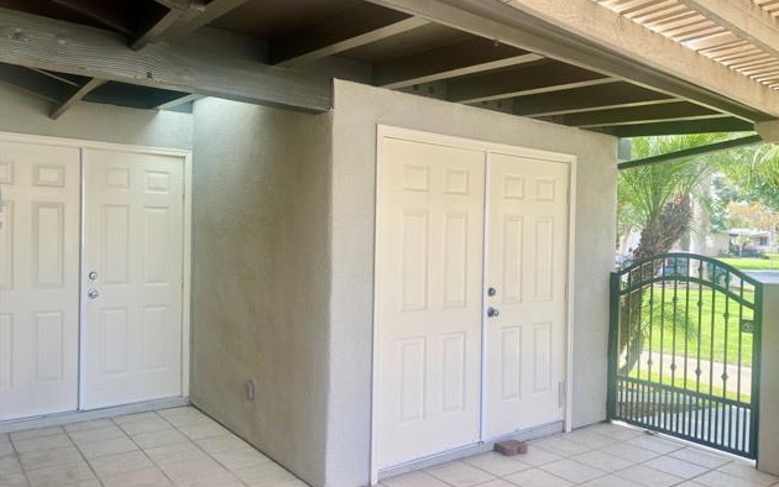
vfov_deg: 44.5
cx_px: 393
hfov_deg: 66.5
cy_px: 253
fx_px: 595
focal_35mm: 28
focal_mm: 4.25
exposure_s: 1/122
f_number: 1.8
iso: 32
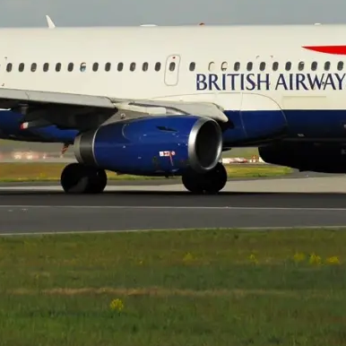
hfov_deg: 3.0
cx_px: 108
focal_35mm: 575
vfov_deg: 3.0
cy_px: 81
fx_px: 6502
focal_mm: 170
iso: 200
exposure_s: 1/1000
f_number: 8
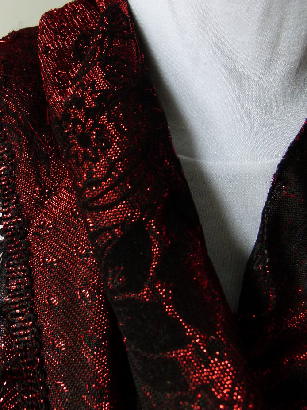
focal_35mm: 36
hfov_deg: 38.9
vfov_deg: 51.3
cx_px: 89
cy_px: 185
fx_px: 426
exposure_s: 1/60
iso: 200
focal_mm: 4.5
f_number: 2.8
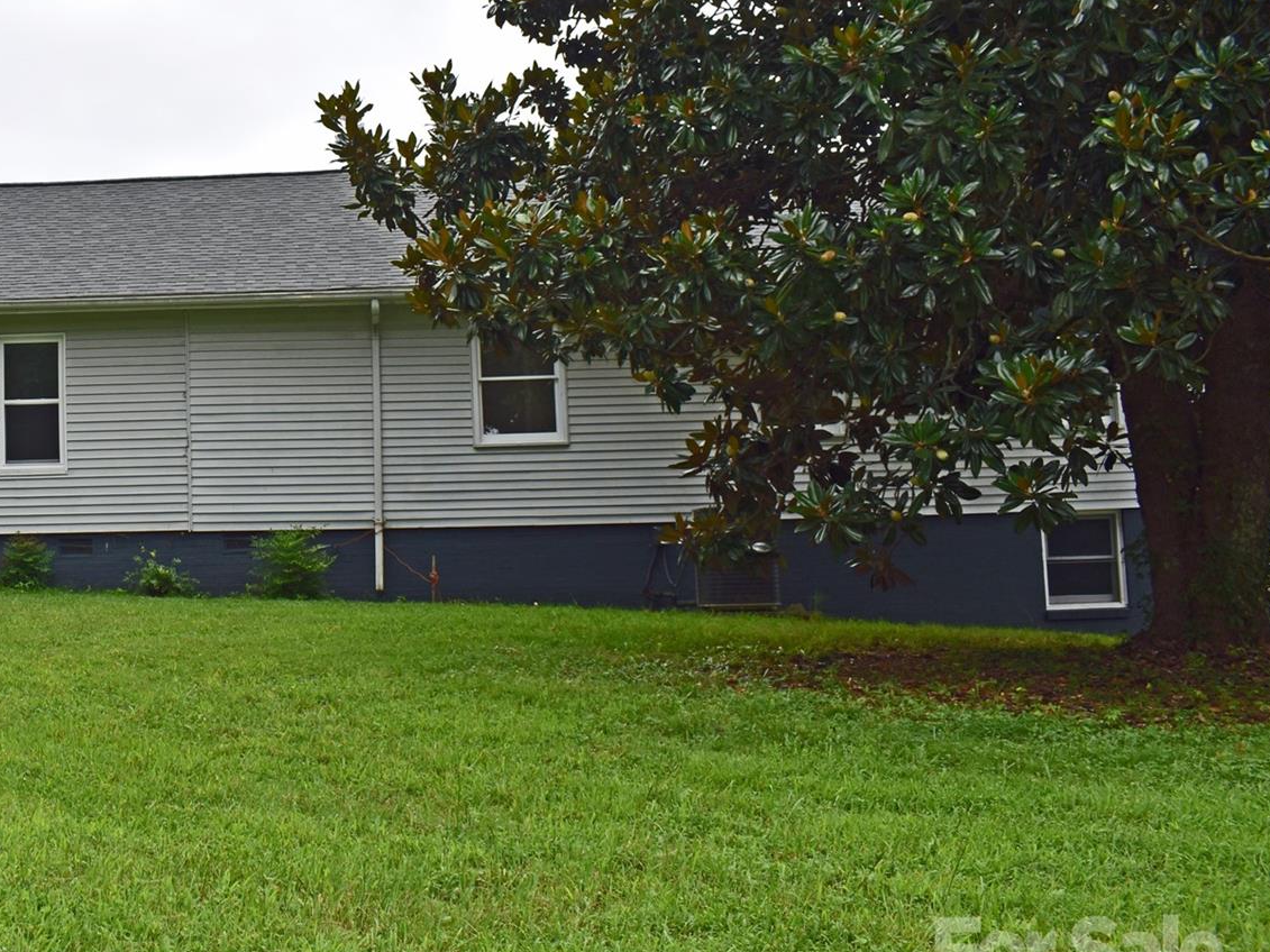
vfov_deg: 30.8
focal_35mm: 47
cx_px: 155
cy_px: 362
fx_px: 1724
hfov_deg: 38.0
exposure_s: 1/200
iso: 100
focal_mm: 18
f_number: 7.1
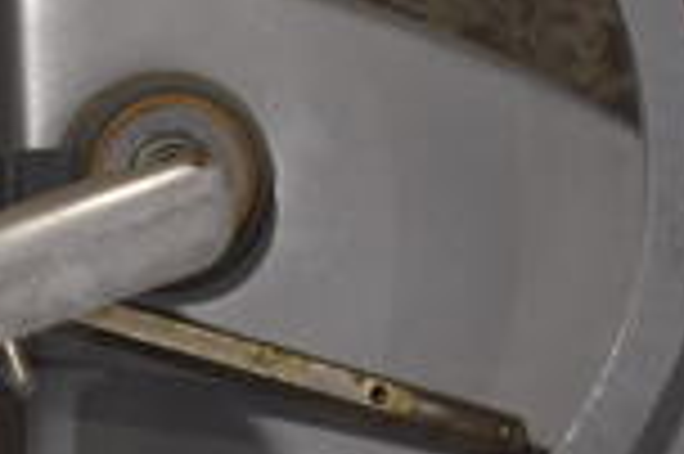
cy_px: 481
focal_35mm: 169
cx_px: -216
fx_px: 3208
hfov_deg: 11.8
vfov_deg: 8.1
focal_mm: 28
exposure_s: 1/125
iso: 800
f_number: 4.2
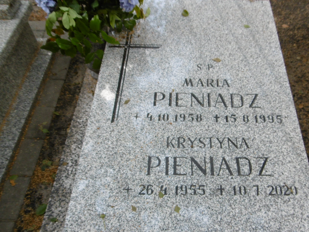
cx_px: 186
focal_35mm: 31
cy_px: 141
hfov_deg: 57.9
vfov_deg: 45.1
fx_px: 277
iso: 100
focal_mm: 4.3
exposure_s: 1/80
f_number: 3.1
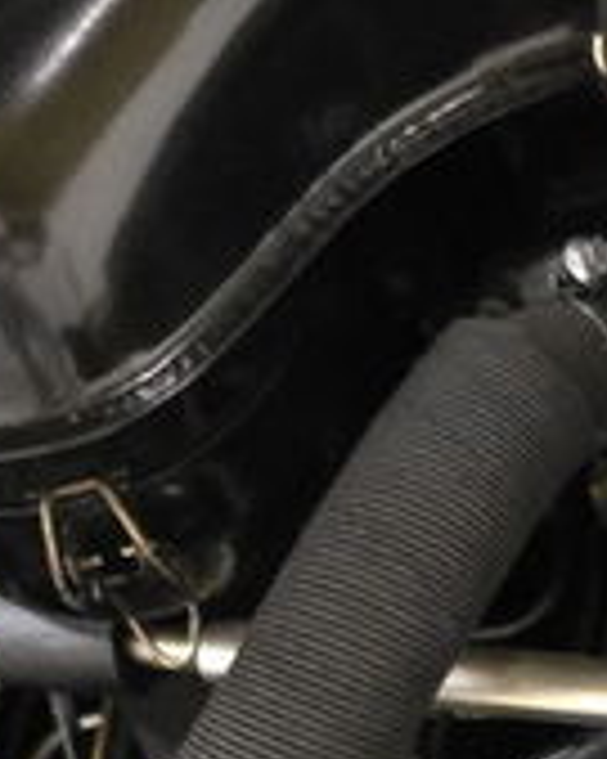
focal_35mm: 102
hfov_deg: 13.6
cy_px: 858
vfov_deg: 18.1
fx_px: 2293
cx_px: 1084
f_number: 1.7
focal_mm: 6.3
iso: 1600
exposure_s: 1/20
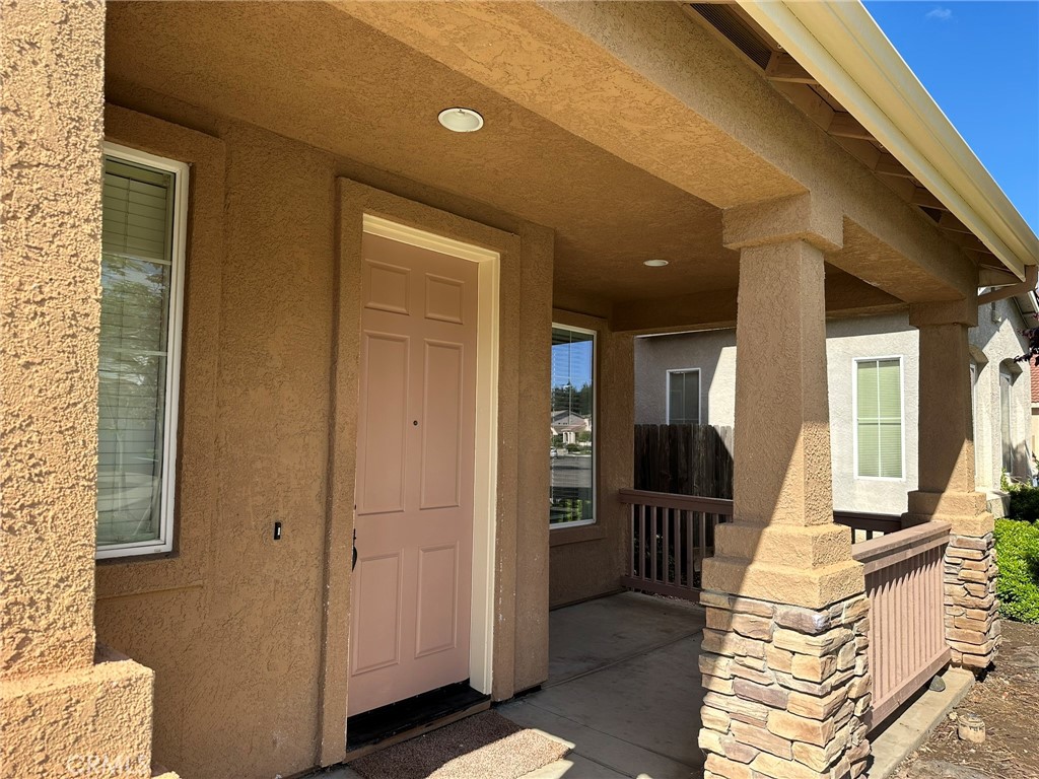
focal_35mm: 24
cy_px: 390
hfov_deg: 71.6
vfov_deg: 56.8
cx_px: 520
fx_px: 720
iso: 80
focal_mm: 6.86
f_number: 1.78
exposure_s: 1/1562
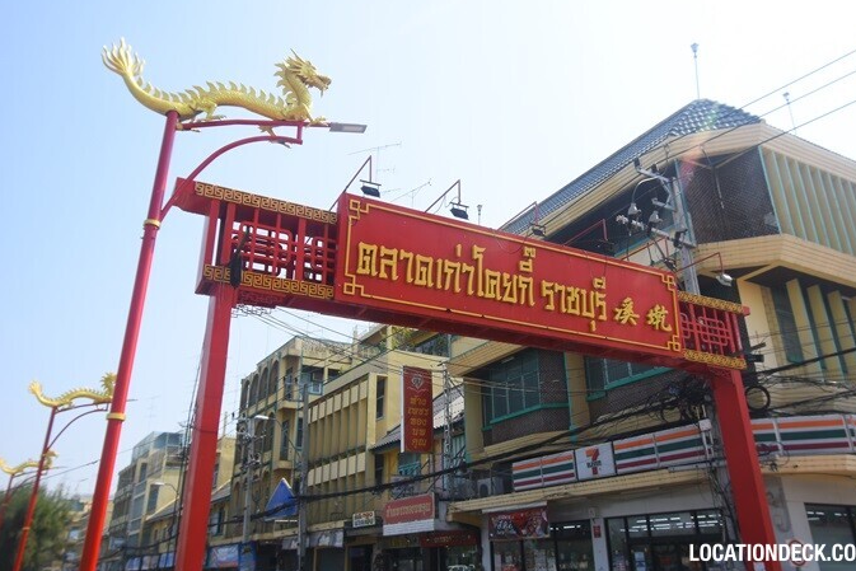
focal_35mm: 27
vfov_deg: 48.7
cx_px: 444
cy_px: 280
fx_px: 631
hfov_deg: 68.3
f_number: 6.3
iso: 250
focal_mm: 17
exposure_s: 1/640
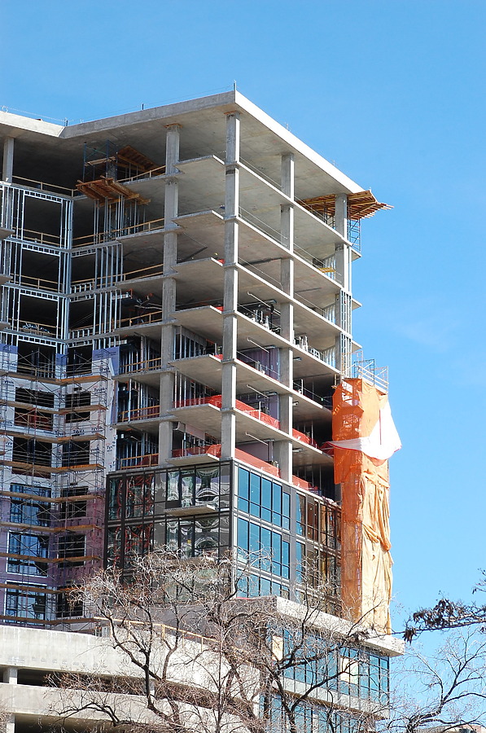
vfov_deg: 21.0
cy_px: 366
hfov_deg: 14.0
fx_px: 1981
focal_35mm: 98
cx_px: 243
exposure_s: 1/250
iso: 360
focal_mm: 65
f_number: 10
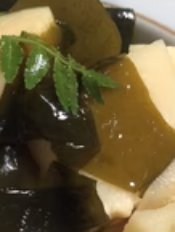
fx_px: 962
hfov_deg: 10.4
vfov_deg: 13.7
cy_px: 184
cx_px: 50
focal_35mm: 143
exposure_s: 1/33
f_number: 2.4
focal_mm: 6
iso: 125
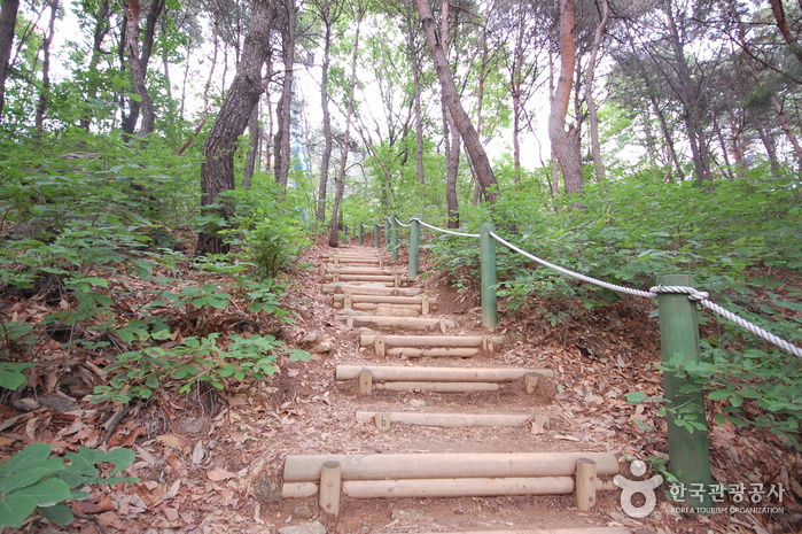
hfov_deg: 90.0
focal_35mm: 18
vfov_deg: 67.3
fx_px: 401
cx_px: 401
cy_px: 267
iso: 400
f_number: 4.5
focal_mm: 12
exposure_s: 1/30
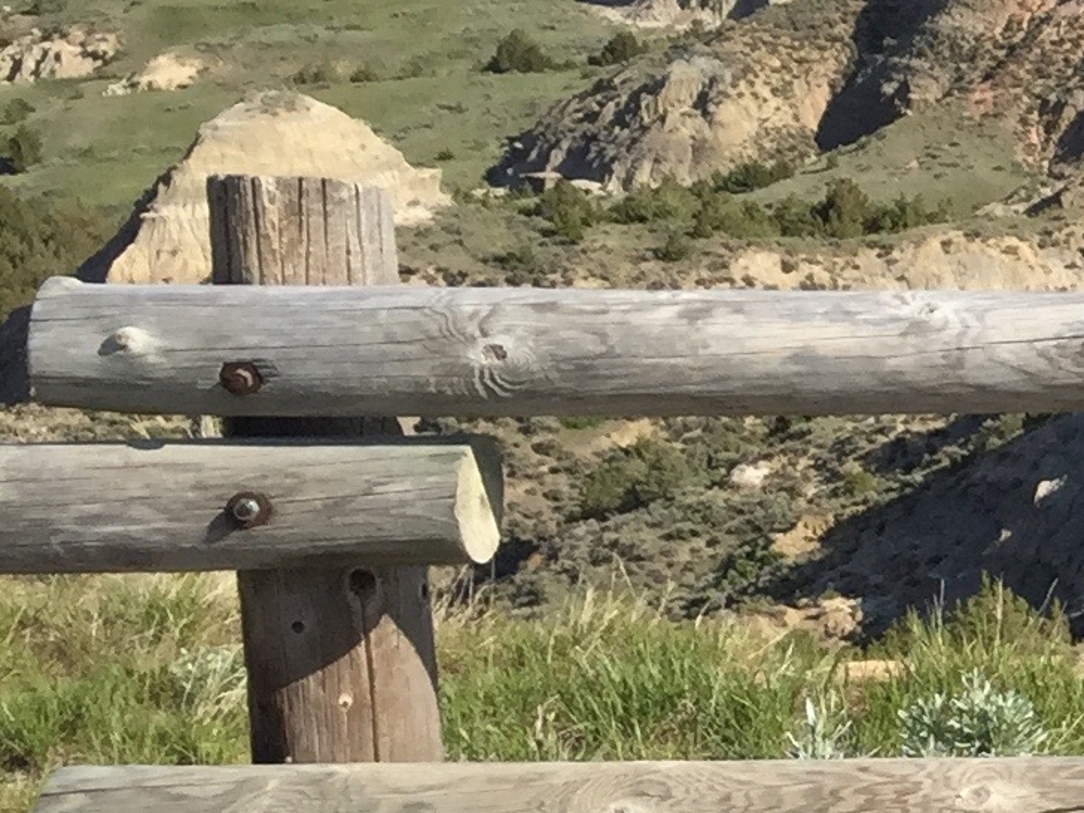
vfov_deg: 11.4
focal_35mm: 130
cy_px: 186
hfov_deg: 12.6
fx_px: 4071
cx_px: 2393
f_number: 2.2
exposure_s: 1/1522
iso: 32
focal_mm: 4.15
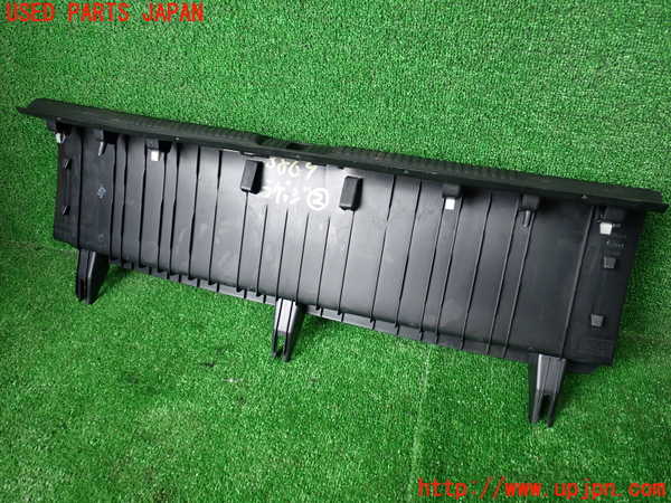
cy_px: 252
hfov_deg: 60.0
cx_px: 336
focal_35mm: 30
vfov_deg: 46.8
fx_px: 582
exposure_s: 1/30
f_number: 2.3
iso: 250
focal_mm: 5.4
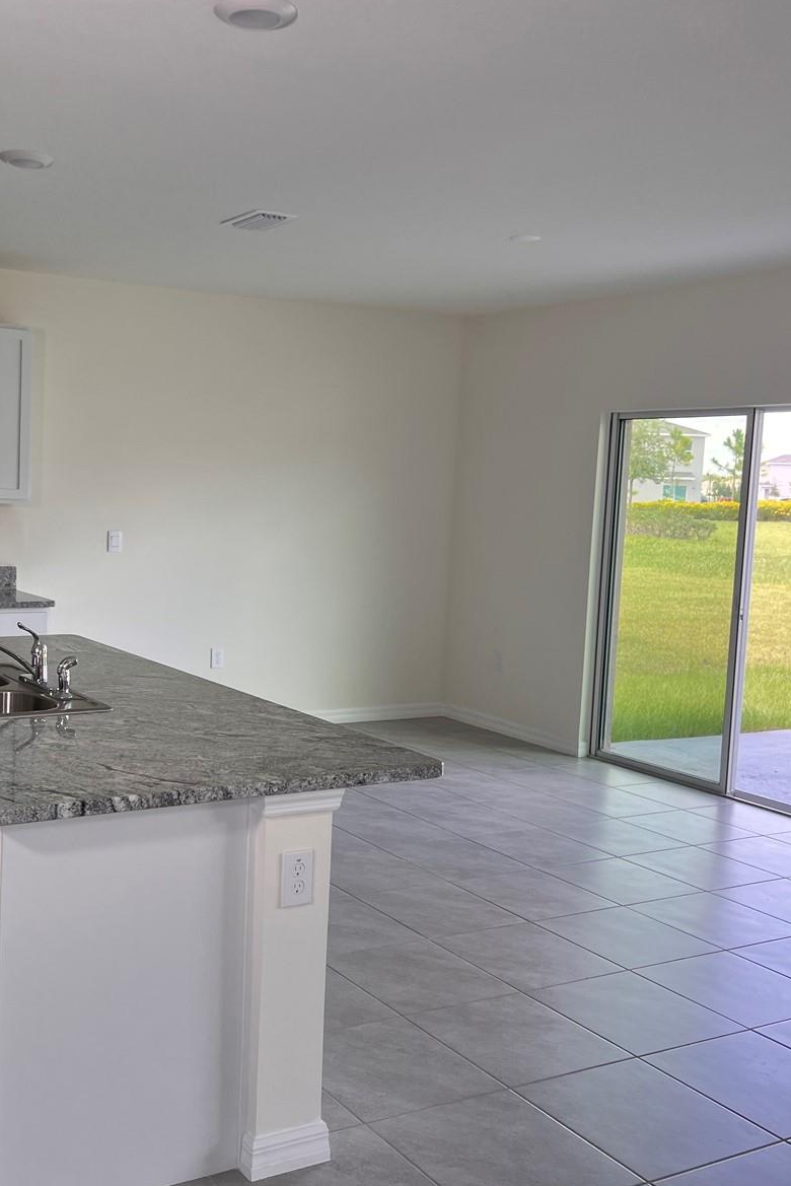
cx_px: 177
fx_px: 1219
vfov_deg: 51.9
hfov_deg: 35.0
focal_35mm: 37
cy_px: 586
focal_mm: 5.7
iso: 64
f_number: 1.5
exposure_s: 1/122
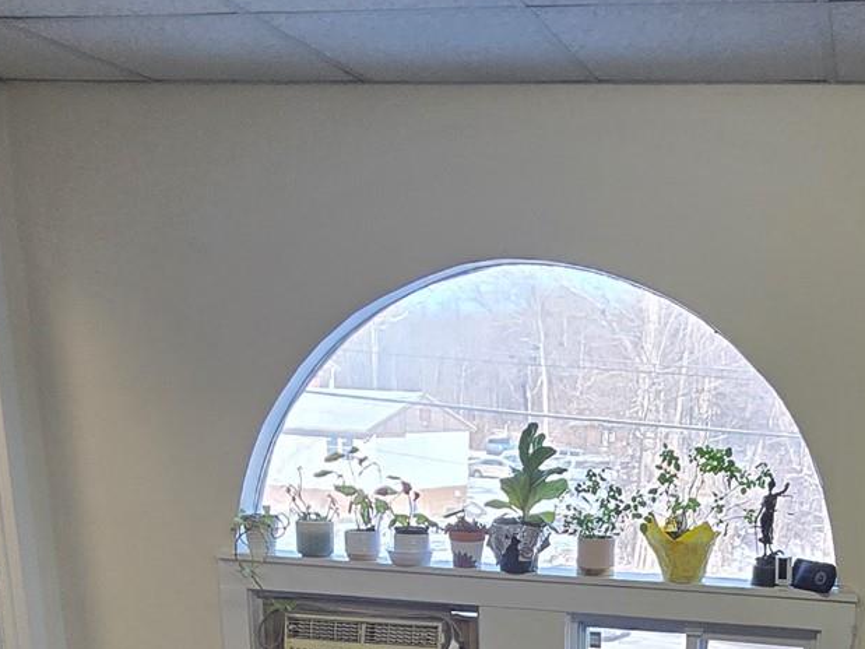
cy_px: 790
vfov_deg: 28.8
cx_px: 632
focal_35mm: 43
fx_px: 1074
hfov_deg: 42.7
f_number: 2.2
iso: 64
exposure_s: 1/120
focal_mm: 2.2
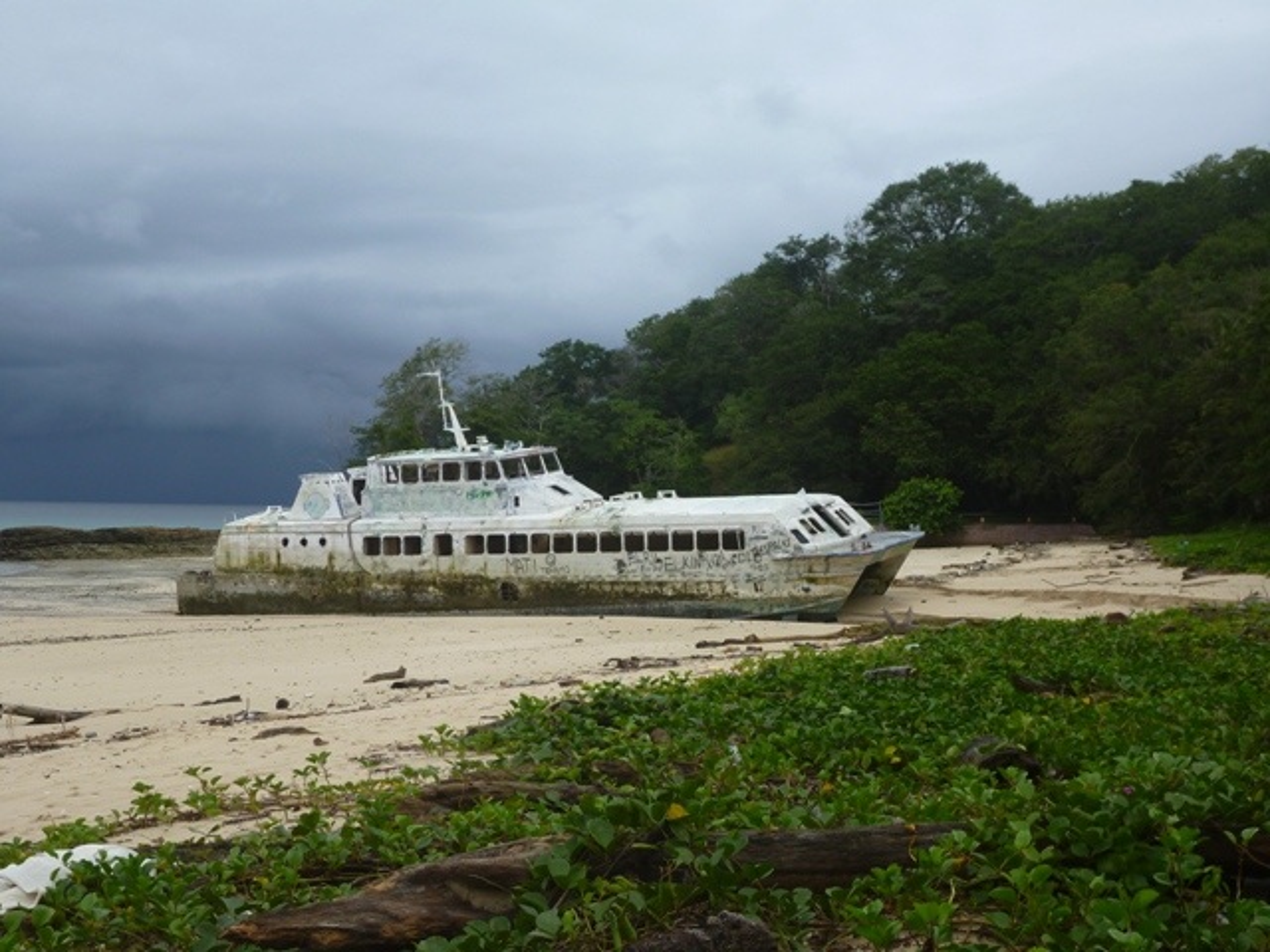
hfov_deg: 40.4
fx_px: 1724
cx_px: 635
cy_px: 476
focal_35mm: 47
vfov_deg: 30.9
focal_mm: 8.4
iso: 100
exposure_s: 1/400
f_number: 4.5
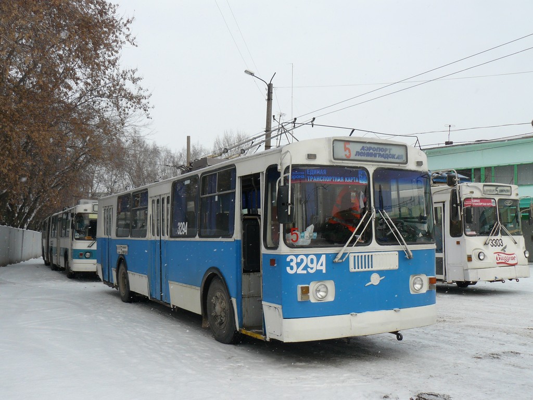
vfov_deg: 39.7
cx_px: 266
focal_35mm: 36
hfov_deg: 51.4
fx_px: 554
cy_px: 200
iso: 100
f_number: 4.5
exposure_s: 1/200
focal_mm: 6
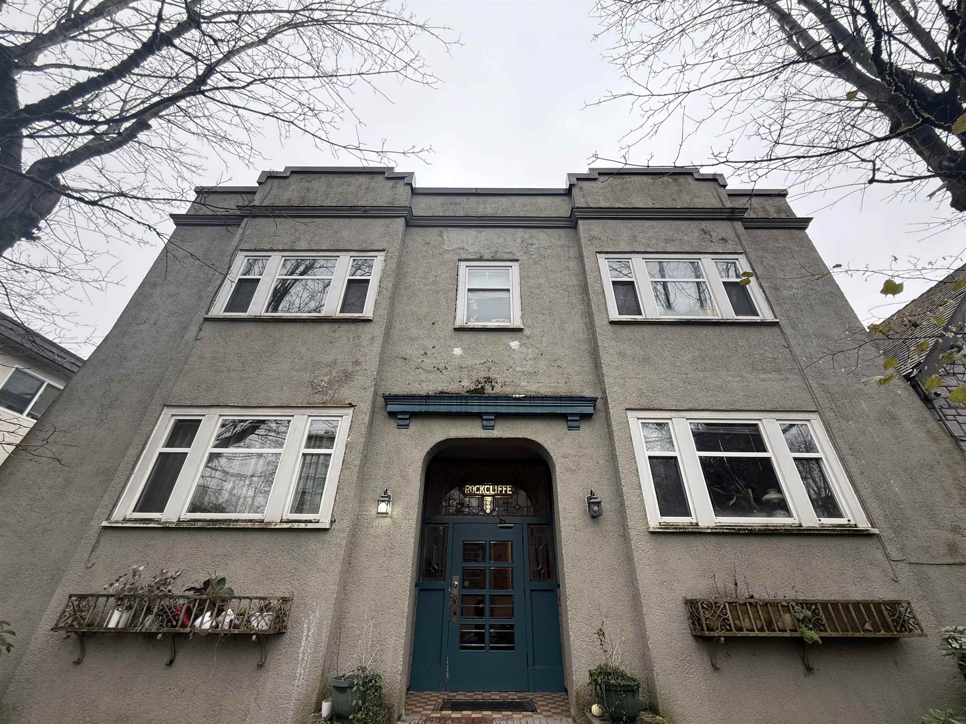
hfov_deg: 102.1
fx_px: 391
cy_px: 362
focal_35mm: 14
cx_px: 483
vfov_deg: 85.7
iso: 80
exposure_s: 1/99
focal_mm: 2.22
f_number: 2.2
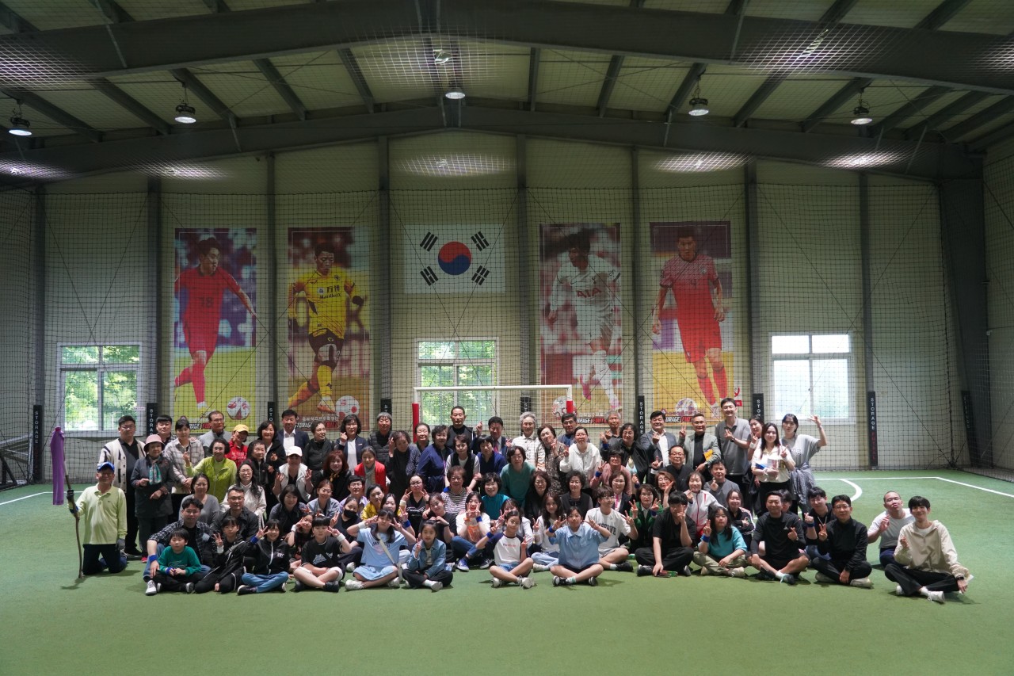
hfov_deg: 60.3
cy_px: 338
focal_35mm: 31
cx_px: 507
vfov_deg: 42.3
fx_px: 873
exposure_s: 1/160
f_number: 4
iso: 3200
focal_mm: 31
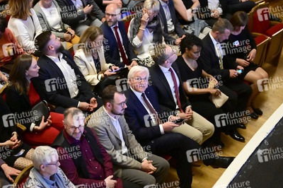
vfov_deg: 17.2
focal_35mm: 79
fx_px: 621
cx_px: 143
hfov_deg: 25.7
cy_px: 101
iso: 20000
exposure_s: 1/200
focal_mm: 70
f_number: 2.8
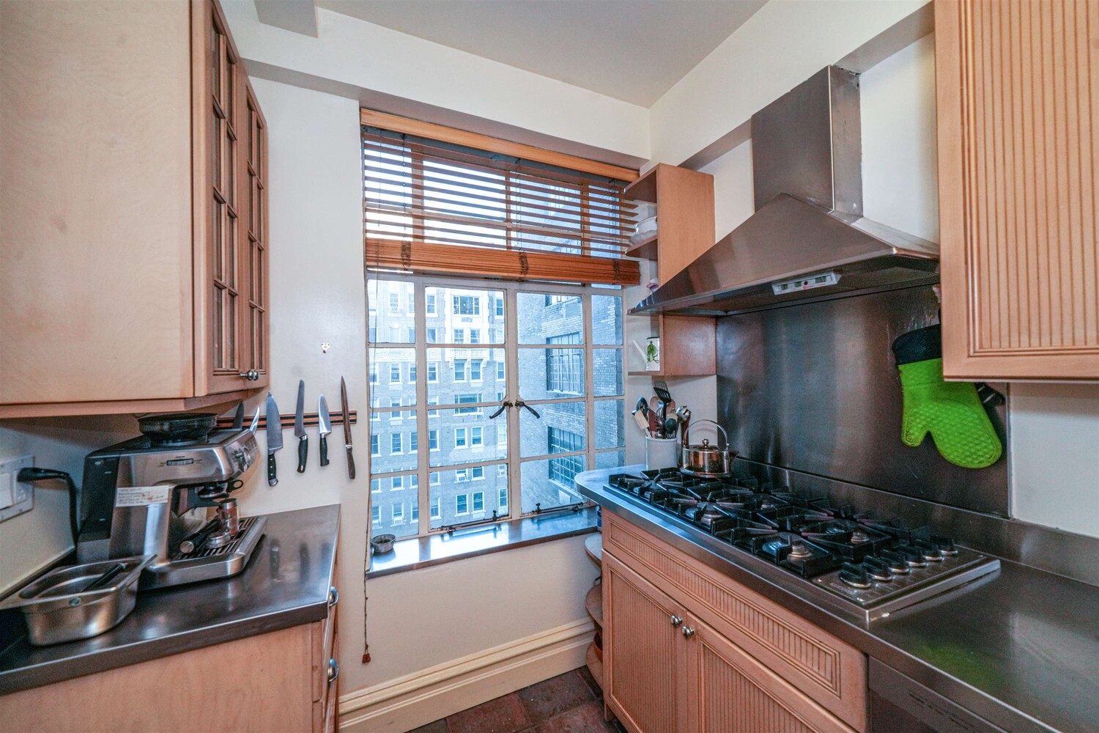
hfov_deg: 112.6
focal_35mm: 12
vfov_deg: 90.0
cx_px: 550
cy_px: 366
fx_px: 366
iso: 1250
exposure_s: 1/60
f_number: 9
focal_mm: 12
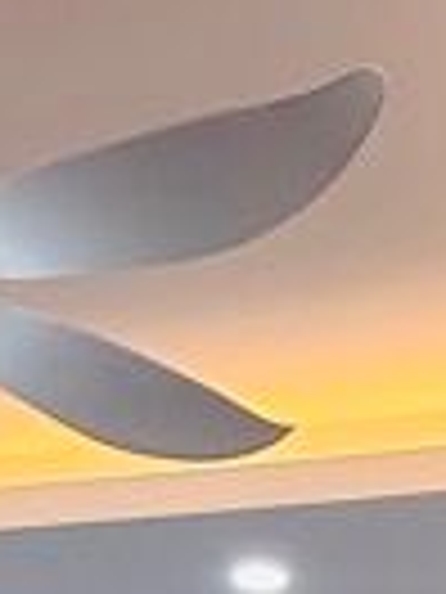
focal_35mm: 109
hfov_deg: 13.6
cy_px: 1174
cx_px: 203
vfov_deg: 14.9
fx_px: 1873
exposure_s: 1/100
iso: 100
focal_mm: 2.22
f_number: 2.2
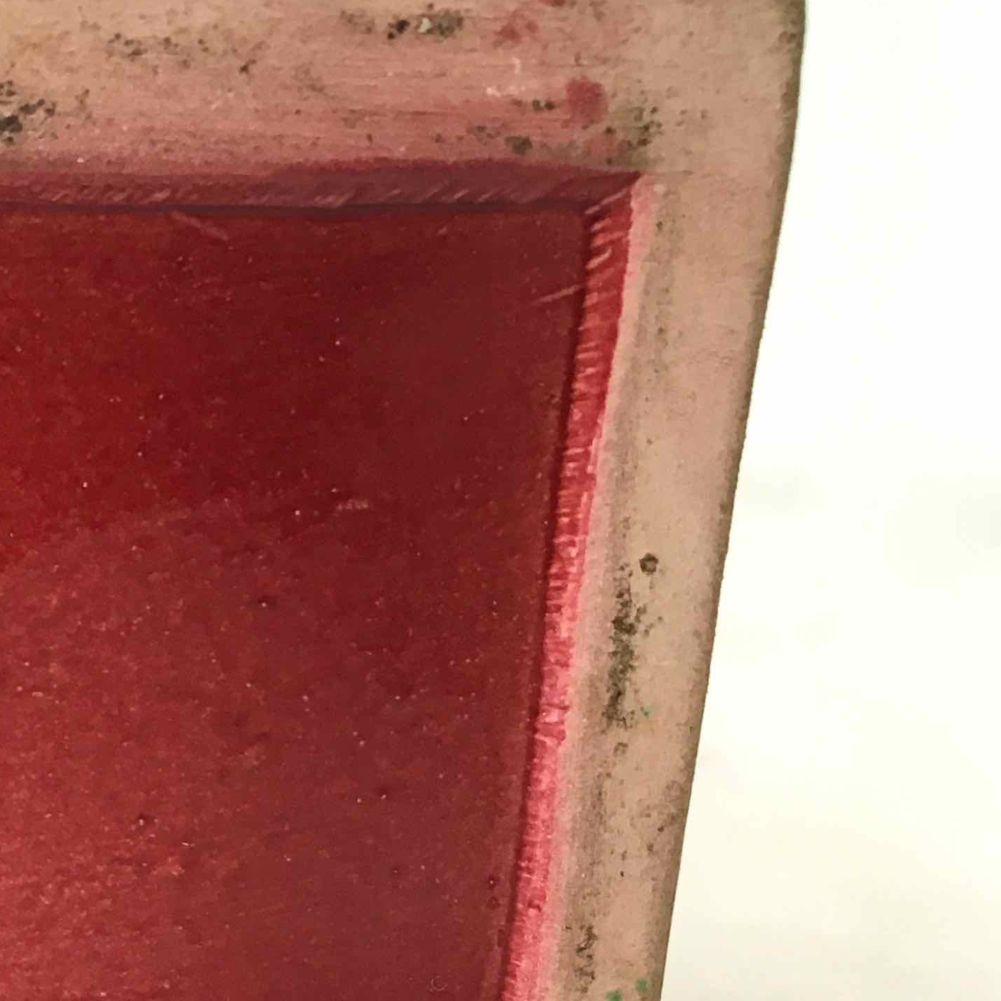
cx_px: -356
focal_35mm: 72
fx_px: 2356
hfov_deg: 21.4
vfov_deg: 23.8
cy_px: 716
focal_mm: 4.15
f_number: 2.2
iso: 40
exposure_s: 1/33
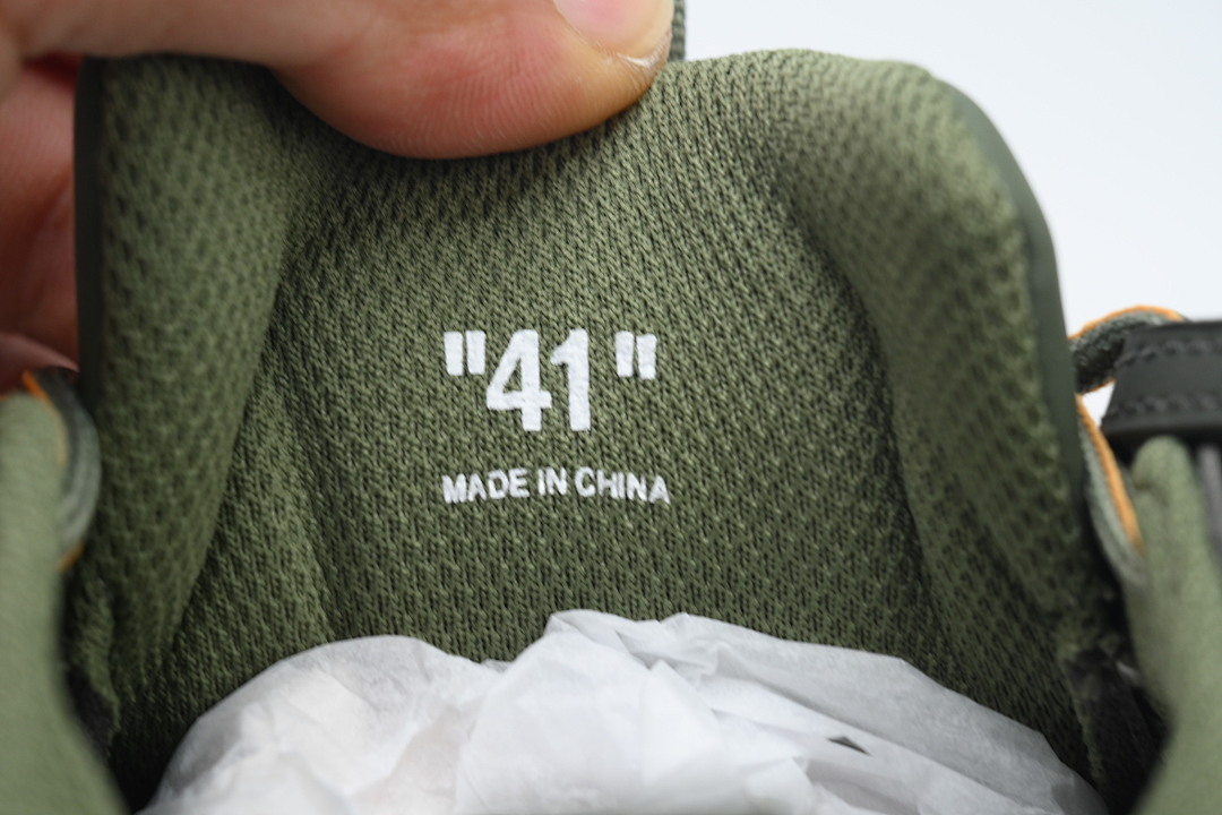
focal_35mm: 120
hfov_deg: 17.1
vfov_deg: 11.4
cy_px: 408
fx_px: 4073
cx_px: 611
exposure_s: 1/100
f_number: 13
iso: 800
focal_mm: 120
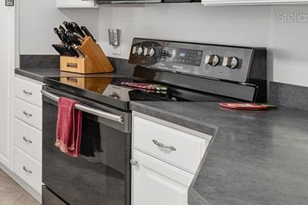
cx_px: -192
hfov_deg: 25.6
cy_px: 16
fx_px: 410
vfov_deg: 27.0
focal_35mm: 48
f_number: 8
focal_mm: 14
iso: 320
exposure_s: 1/13
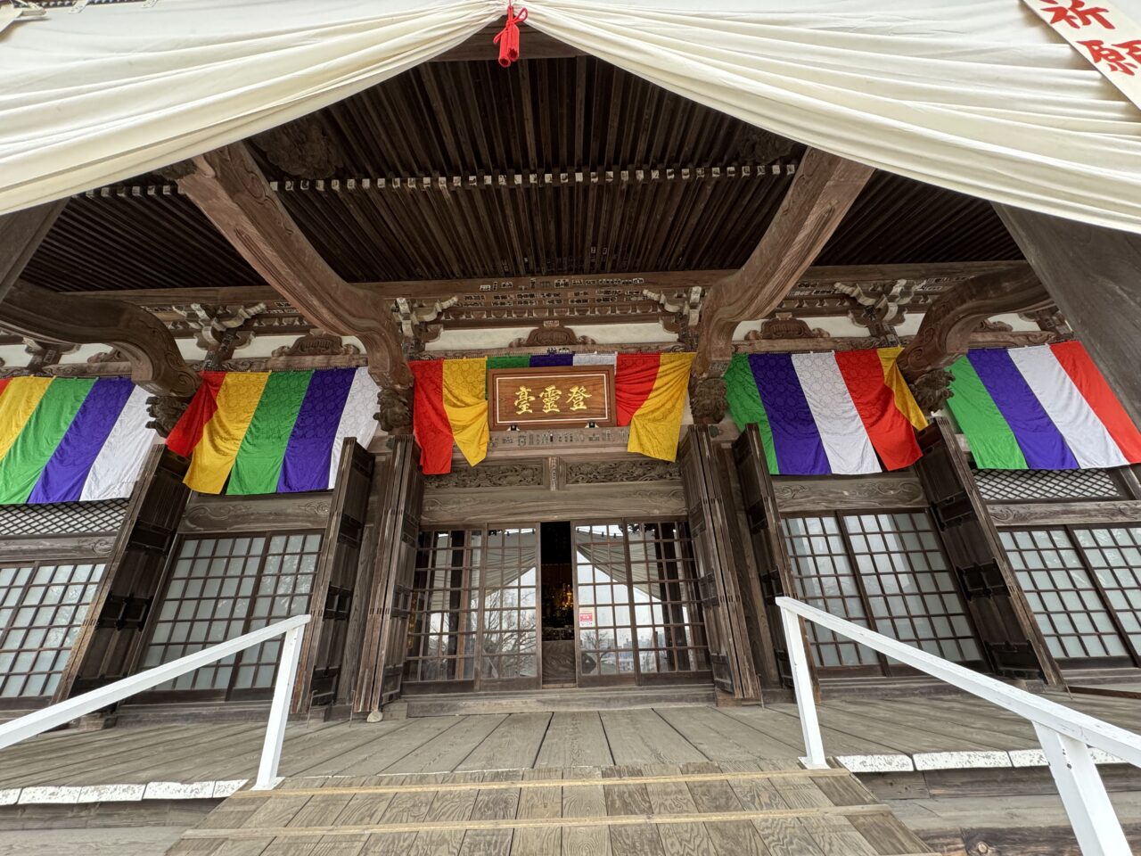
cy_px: 428
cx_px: 570
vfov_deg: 85.7
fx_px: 461
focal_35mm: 14
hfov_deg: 102.1
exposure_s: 1/99
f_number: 2.2
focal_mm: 2.22
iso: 200
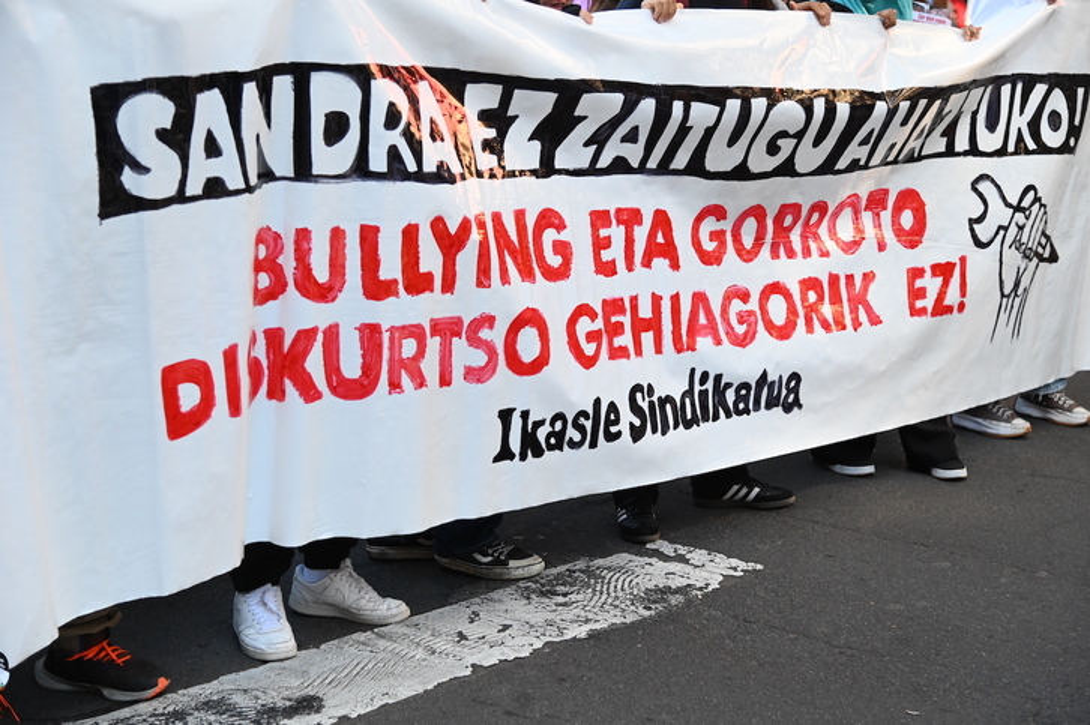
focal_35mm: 62
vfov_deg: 21.9
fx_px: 1876
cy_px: 362
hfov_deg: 32.4
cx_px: 545
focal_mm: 62
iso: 4000
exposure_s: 1/2000
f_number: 4
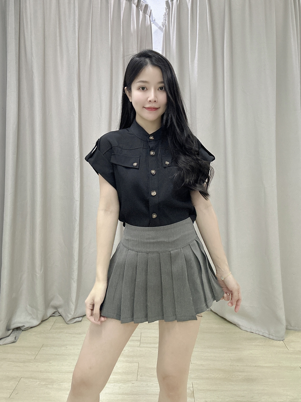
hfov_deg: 58.9
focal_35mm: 23
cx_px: 150
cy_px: 201
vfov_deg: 73.9
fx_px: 267
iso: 160
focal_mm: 2.69
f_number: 1.9
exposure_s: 1/50
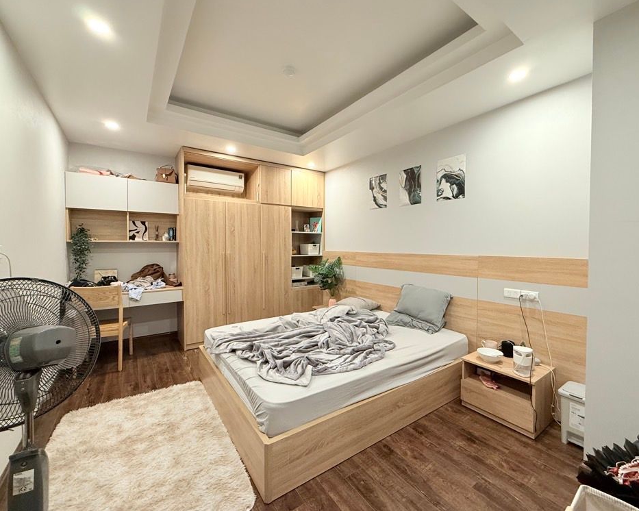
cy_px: 249
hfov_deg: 96.8
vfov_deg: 84.0
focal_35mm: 15
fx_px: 284
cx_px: 328
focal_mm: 2.22
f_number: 2.2
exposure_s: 1/50
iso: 250
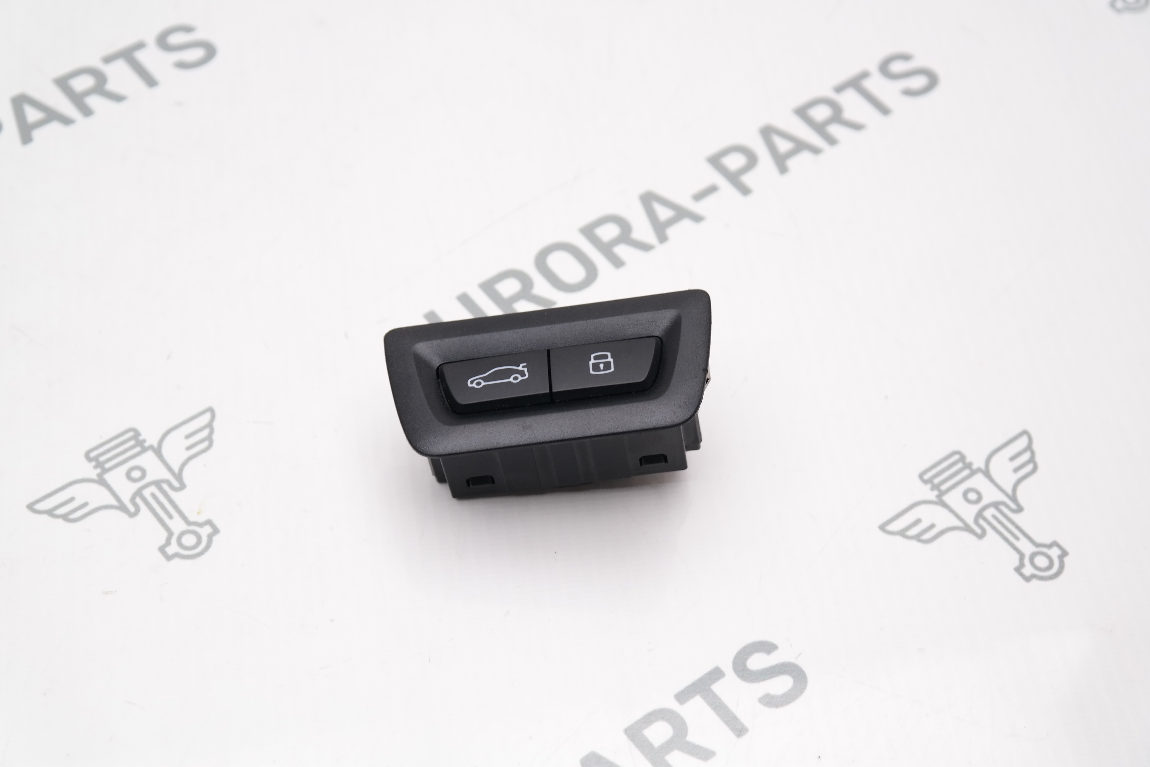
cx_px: 575
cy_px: 384
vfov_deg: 19.7
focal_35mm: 69
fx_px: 2204
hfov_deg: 29.2
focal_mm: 45
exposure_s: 1/80
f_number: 5
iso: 200
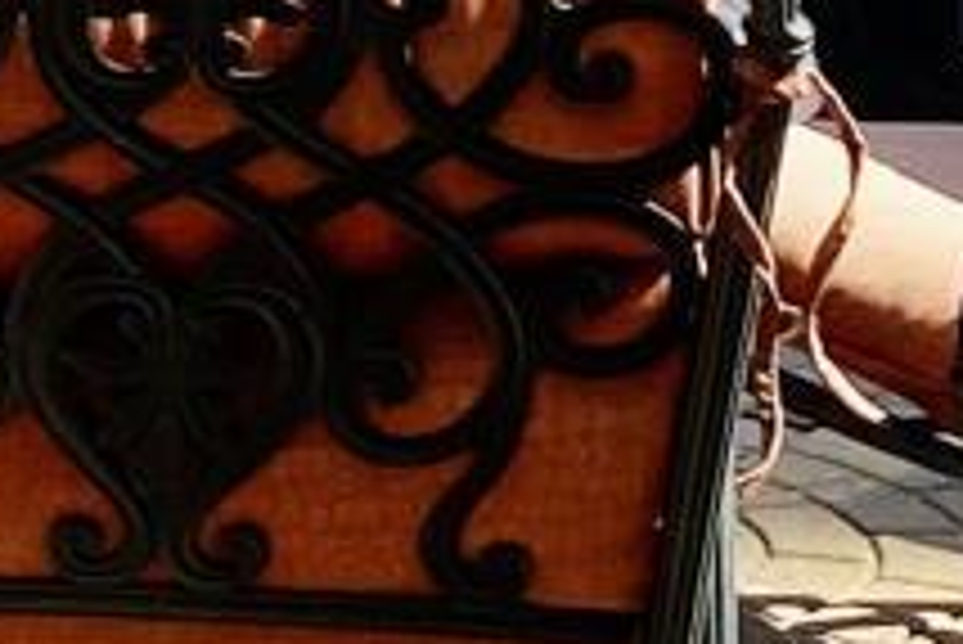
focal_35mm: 253
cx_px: -1552
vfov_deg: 4.7
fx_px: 6772
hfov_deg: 7.5
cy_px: -2450
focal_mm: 4.25
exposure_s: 1/1543
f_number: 1.8
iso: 32
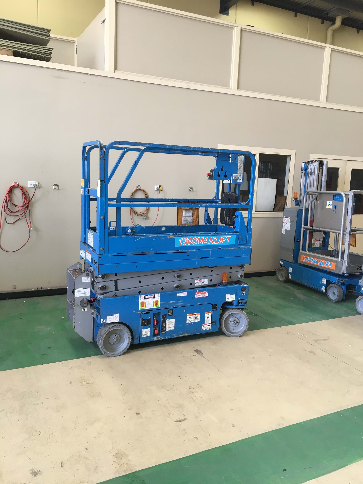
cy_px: 242
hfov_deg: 48.2
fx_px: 405
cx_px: 182
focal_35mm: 29
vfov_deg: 61.7
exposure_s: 1/33
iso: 25
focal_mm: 4.15
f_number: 2.2
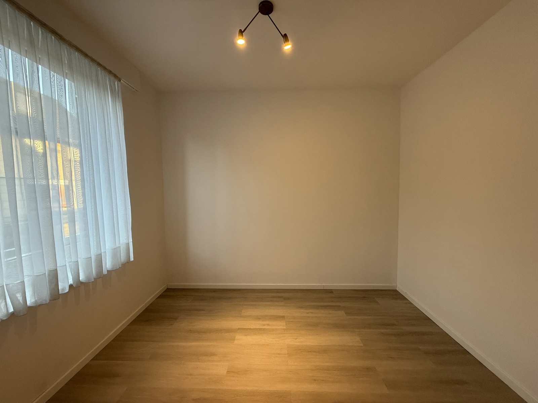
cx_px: 269
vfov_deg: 85.7
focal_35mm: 14
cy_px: 202
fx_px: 218
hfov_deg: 102.1
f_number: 2.2
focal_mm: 2.22
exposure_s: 1/100
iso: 250
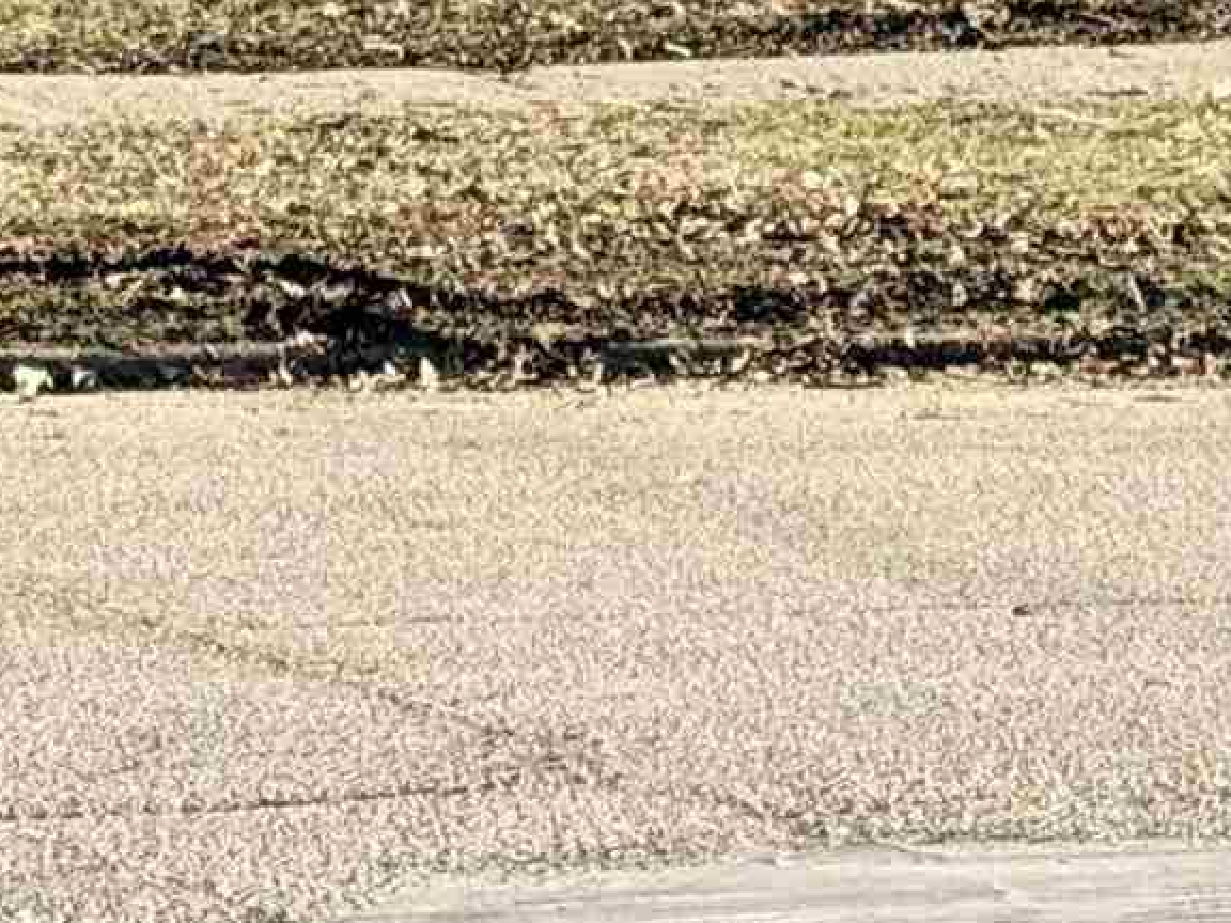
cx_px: -699
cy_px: -1438
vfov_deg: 5.6
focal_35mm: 256
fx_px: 9104
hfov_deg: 7.6
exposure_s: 1/3096
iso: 64
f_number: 1.78
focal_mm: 6.76
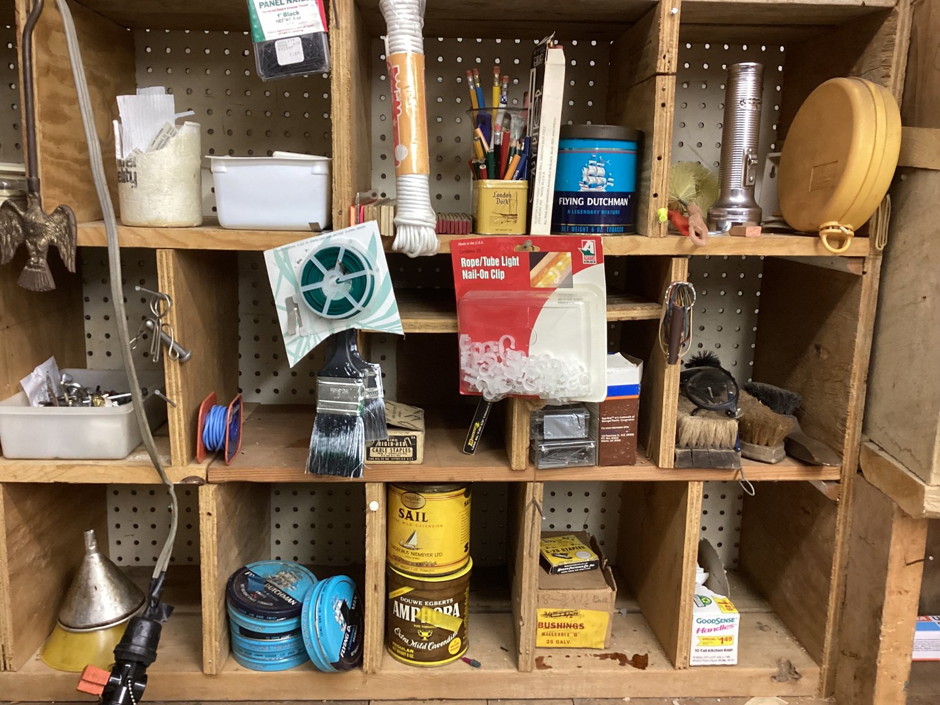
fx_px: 842
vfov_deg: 45.4
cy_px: 352
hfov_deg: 58.3
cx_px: 470
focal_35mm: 31
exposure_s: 1/50
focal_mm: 3.3
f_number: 2.4
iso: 250
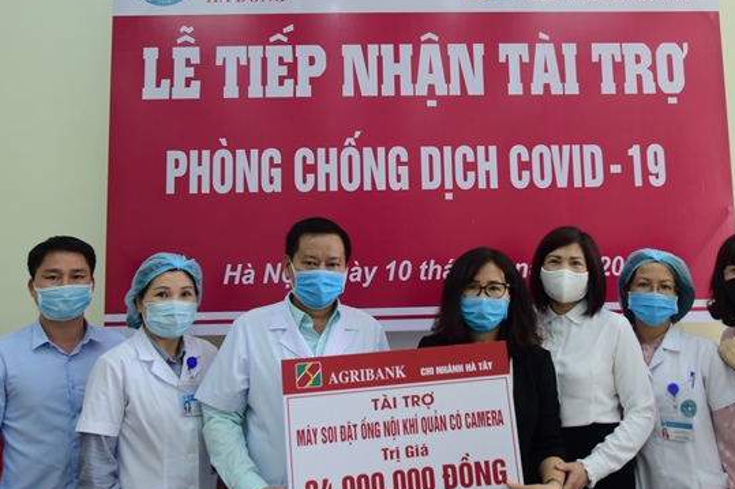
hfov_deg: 58.7
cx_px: 390
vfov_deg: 41.1
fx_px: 653
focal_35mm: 32
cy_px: 223
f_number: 5
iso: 640
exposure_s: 1/50
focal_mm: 20
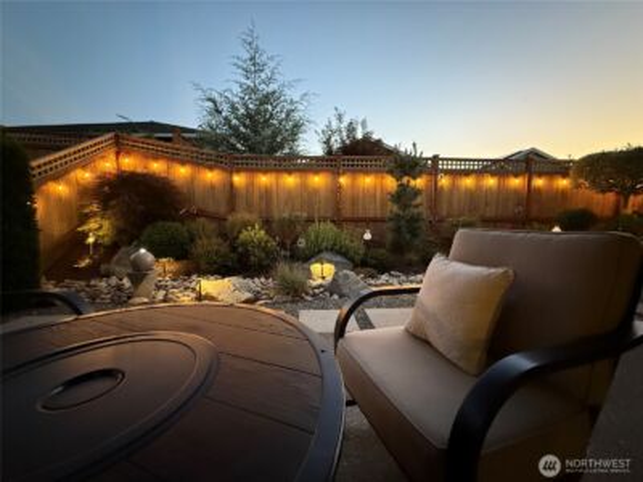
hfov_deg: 102.1
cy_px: 241
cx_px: 322
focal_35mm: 14
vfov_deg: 85.7
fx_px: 260
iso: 1600
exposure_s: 1/30
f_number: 2.2
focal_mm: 2.22
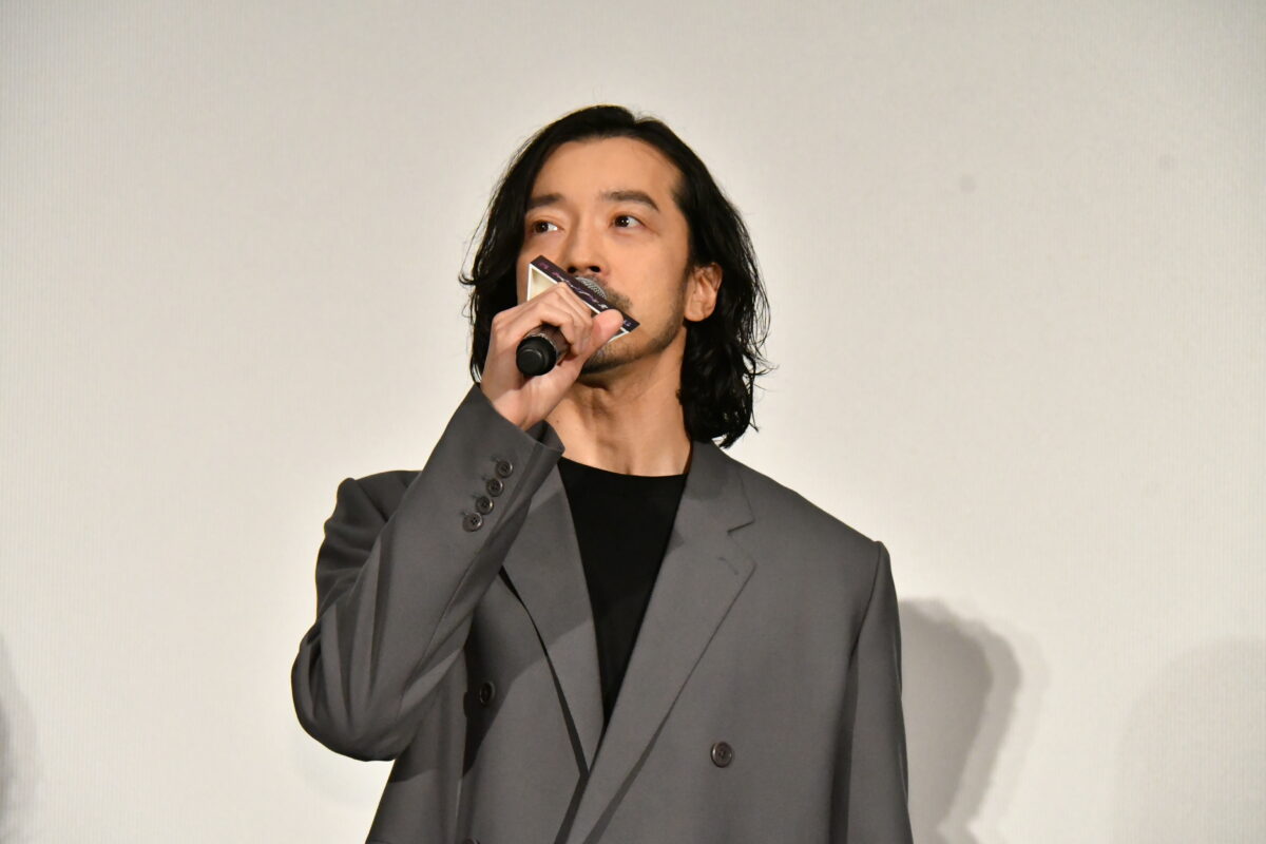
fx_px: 7121
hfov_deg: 10.2
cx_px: 633
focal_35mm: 202
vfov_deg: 6.8
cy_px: 422
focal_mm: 135
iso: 6400
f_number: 8
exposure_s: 1/250
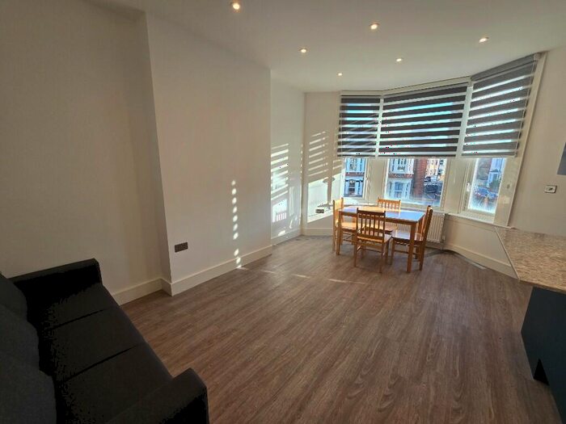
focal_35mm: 13
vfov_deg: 89.9
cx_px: 283
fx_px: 213
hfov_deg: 106.2
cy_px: 212
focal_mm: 2.2
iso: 50
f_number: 2.2
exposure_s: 1/222
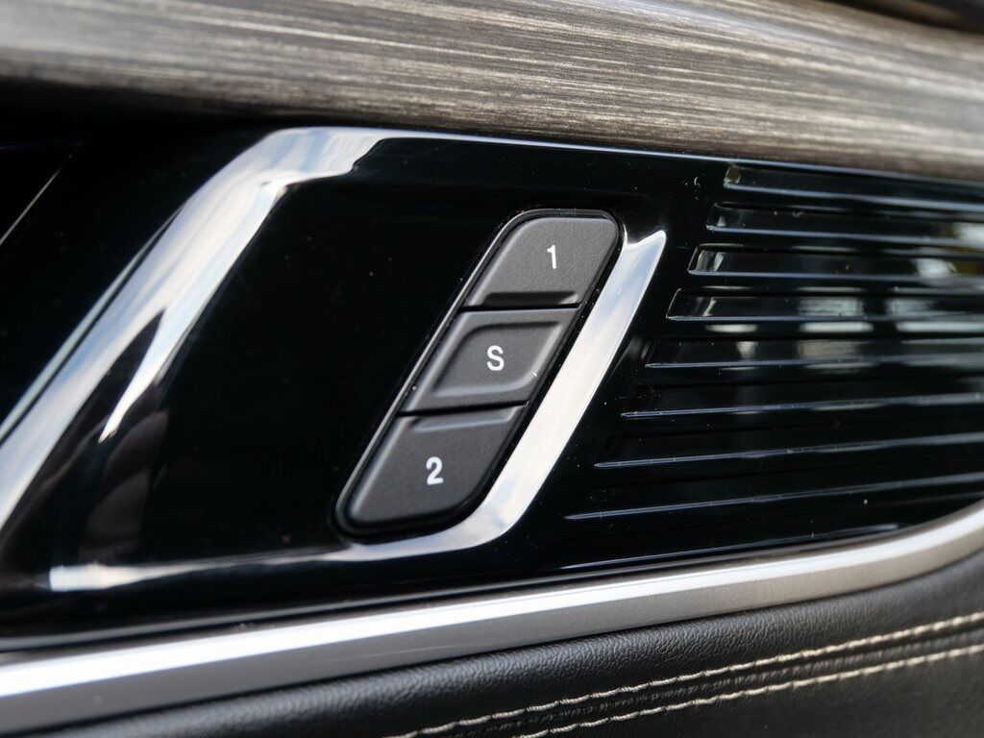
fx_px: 1023
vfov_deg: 39.7
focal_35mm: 36
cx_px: 492
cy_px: 369
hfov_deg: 51.4
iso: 250
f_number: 4.2
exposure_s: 1/60
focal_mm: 18
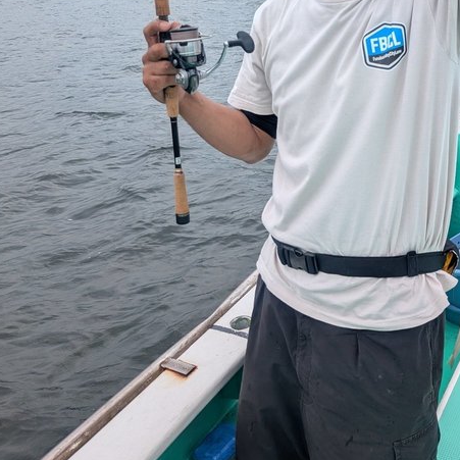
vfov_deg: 40.3
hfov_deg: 41.4
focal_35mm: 40
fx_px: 601
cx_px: 304
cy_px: 96
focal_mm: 6.9
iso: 21
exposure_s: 1/917
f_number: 1.68
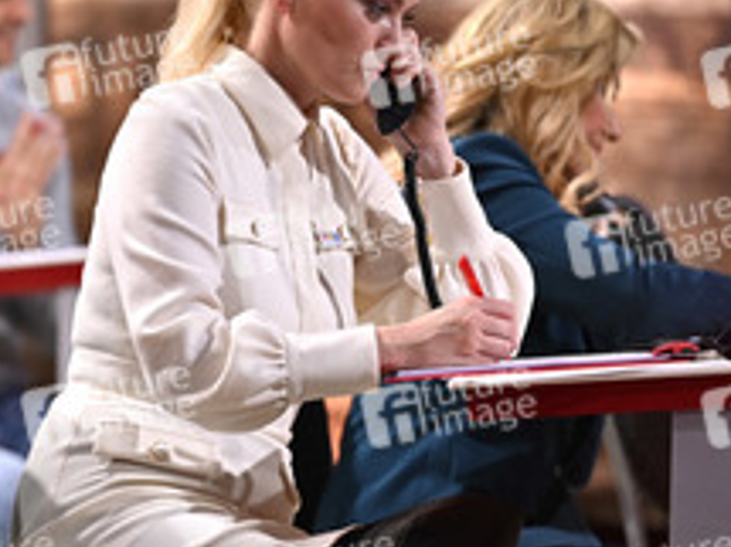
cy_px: 323
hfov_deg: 4.9
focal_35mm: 404
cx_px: 359
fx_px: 8527
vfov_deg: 3.7
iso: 800
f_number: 2.8
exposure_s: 1/250
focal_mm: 200
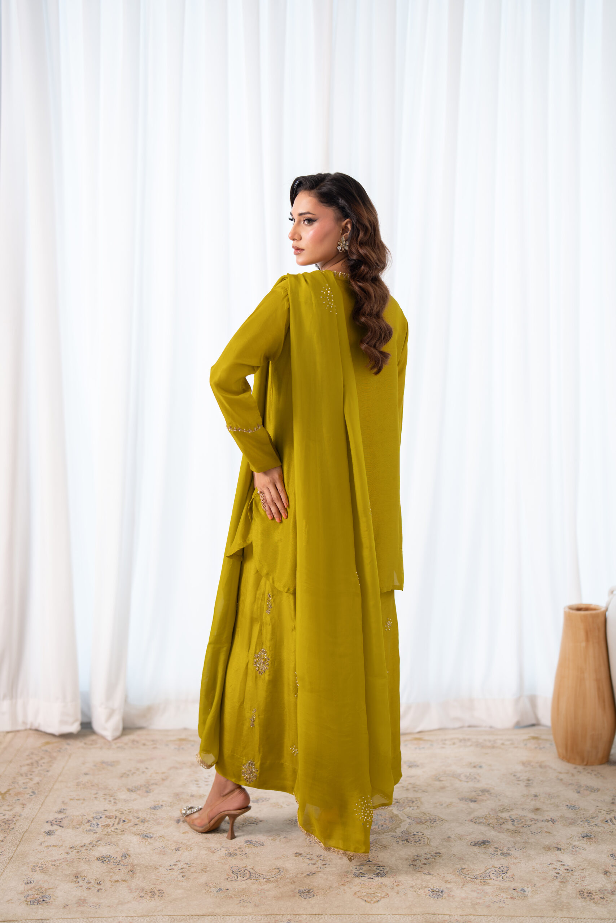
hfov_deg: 27.0
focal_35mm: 50
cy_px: 462
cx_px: 308
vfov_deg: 39.6
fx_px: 1283
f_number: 1.6
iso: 125
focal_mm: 50
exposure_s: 1/160
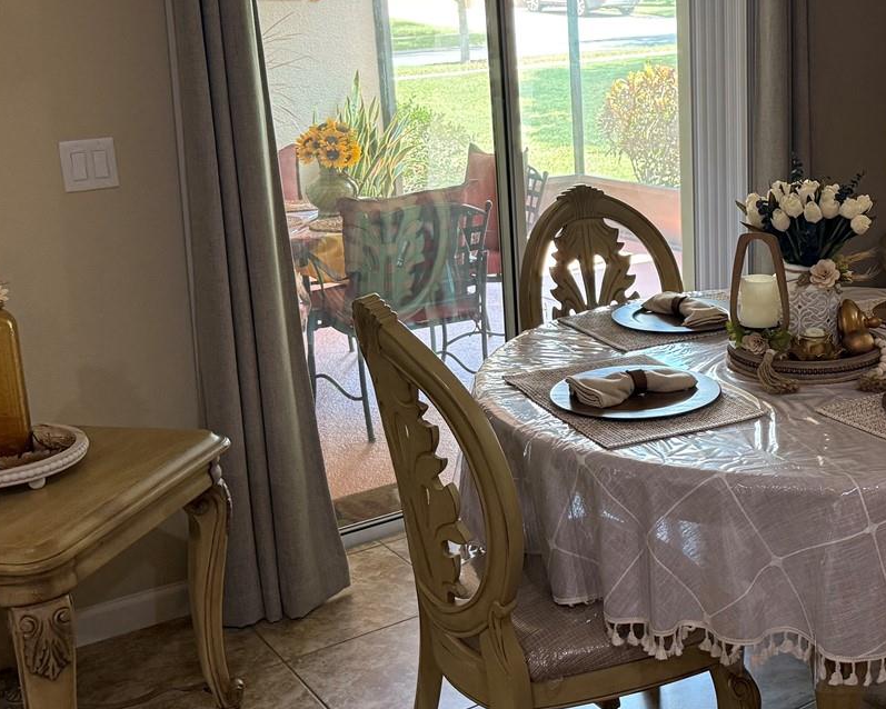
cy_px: 273
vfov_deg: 32.0
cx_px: 683
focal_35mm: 47
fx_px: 1233
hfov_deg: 38.3
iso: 320
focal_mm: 6.76
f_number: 1.78
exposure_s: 1/60
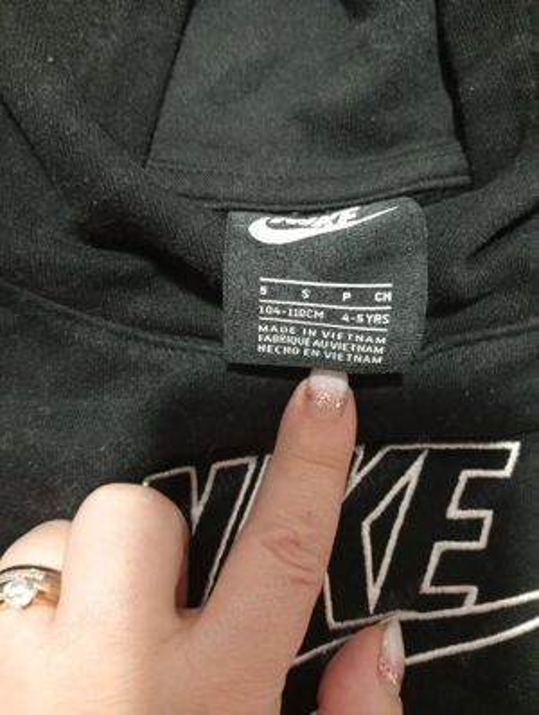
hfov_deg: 51.5
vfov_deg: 65.2
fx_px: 559
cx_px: 270
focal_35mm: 27
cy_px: 358
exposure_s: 1/16.7
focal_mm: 3.98
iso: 1725
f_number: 1.8
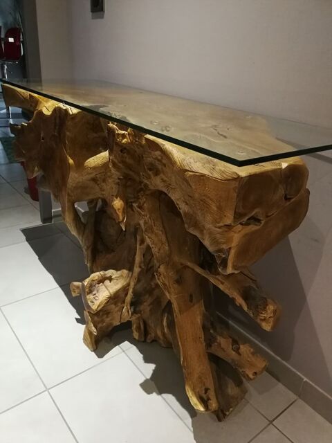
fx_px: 345
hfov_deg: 51.4
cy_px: 222
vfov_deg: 65.3
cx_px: 166
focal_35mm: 27
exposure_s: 1/25
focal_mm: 3.95
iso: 400
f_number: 2.2
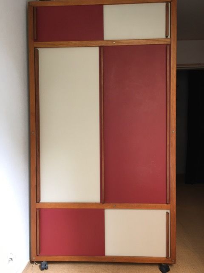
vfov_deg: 61.7
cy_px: 136
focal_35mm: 29
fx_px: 228
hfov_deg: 48.2
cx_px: 102
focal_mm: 4.15
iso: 80
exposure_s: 1/33
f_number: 2.2
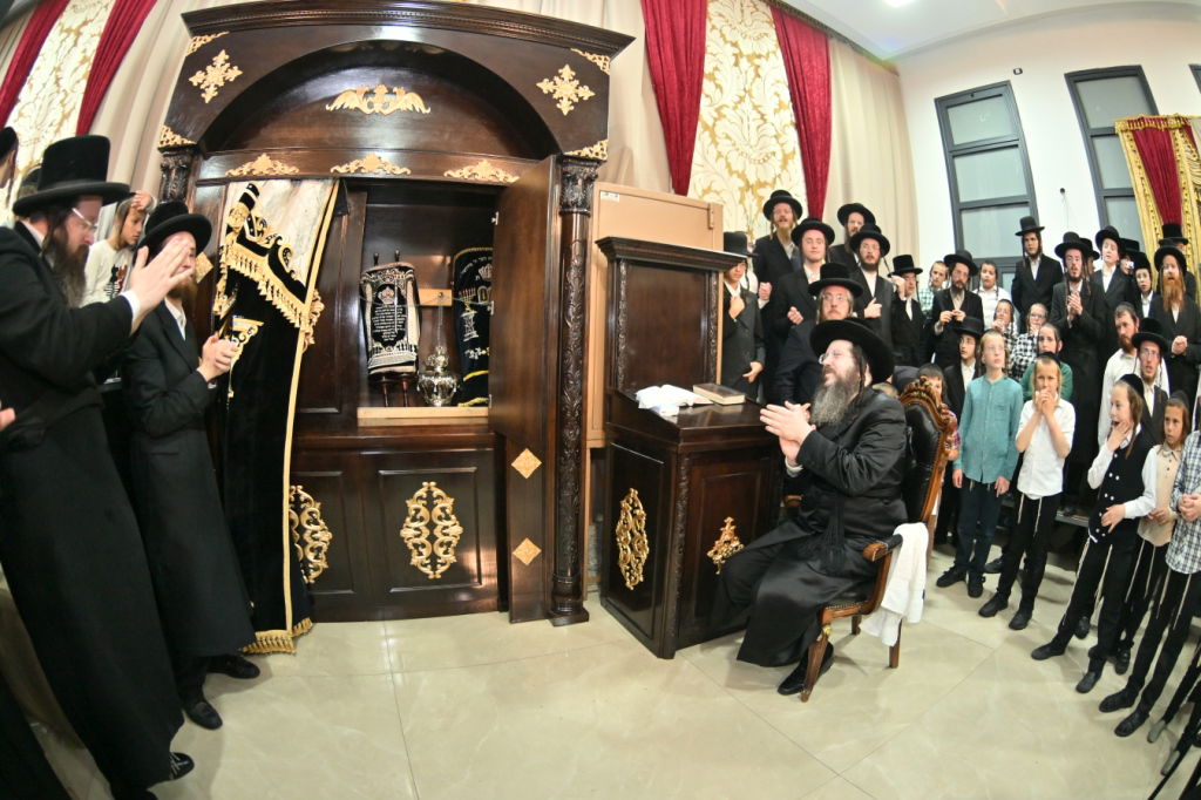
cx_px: 600
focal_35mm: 15
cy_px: 400
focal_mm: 10.5
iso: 320
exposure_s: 1/200
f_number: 2.8
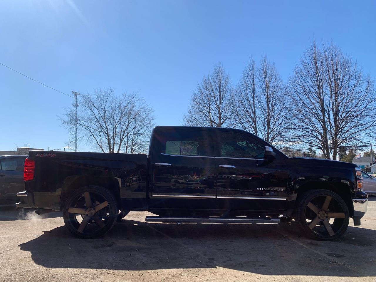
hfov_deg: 67.3
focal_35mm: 26
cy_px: 141
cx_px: 188
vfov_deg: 53.1
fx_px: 282
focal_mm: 4.25
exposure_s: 1/1634
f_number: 1.8
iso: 25
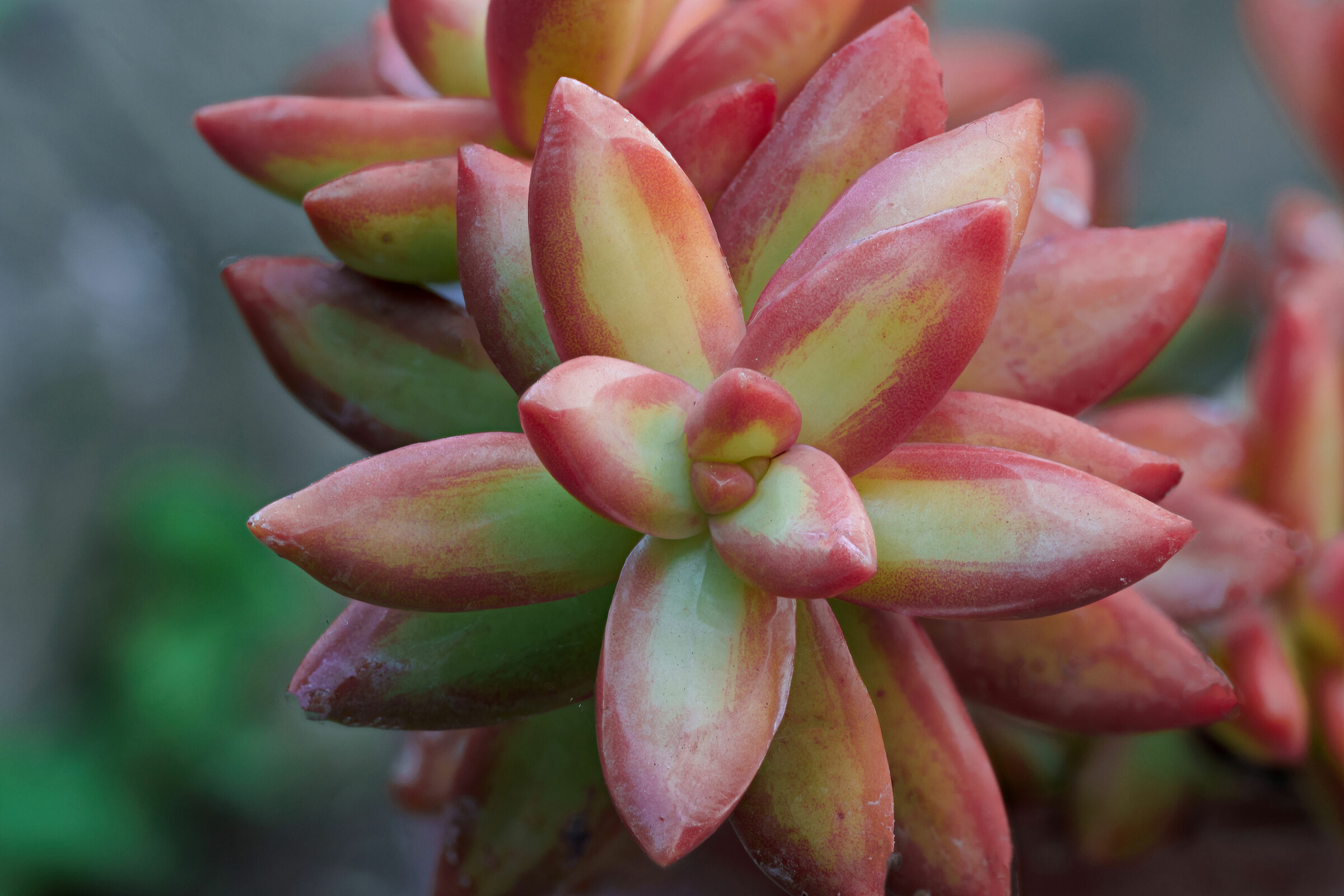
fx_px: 3920
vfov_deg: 13.0
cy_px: 448
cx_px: 672
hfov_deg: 19.5
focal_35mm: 105
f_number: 8
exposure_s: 1/80
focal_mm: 105
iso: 200
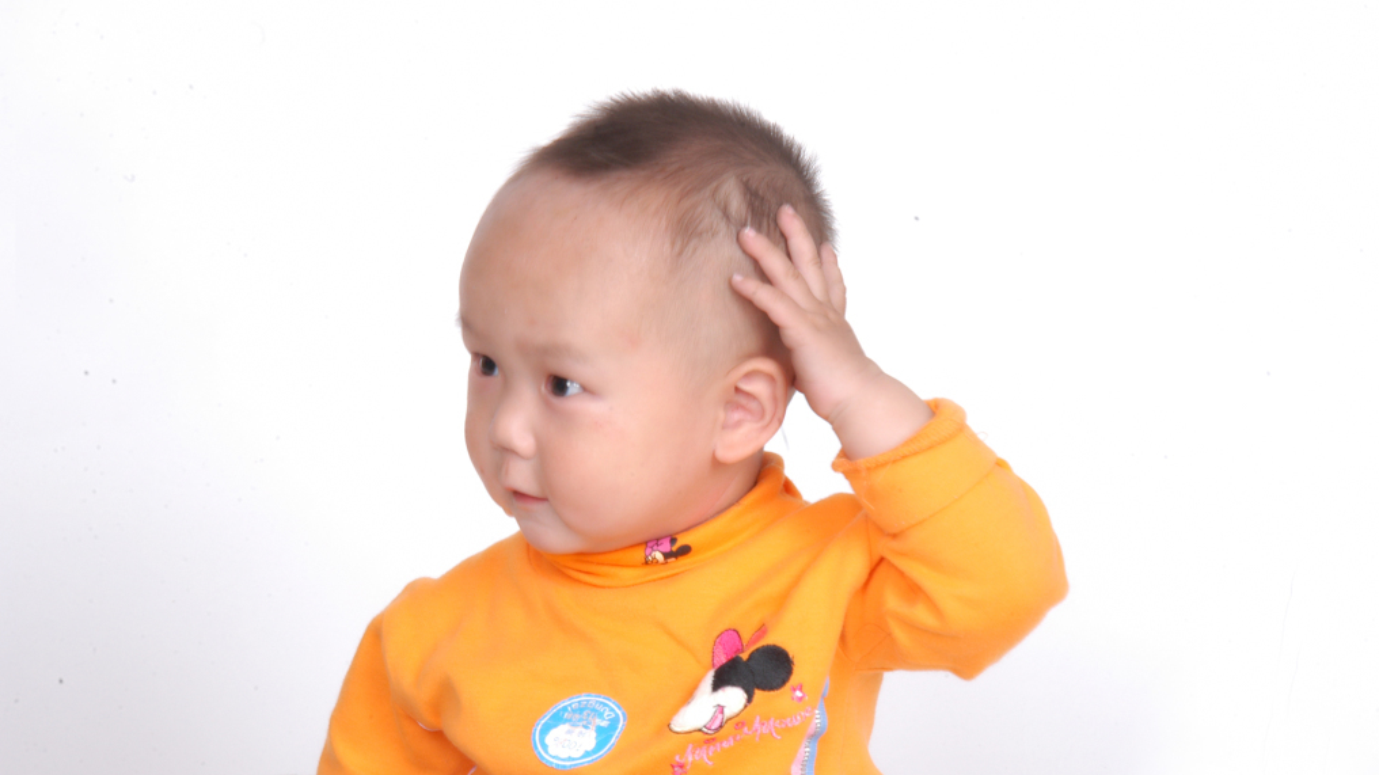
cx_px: 685
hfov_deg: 16.0
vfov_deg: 9.0
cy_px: 450
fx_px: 4918
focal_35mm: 135
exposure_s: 1/80
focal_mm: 85
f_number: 14
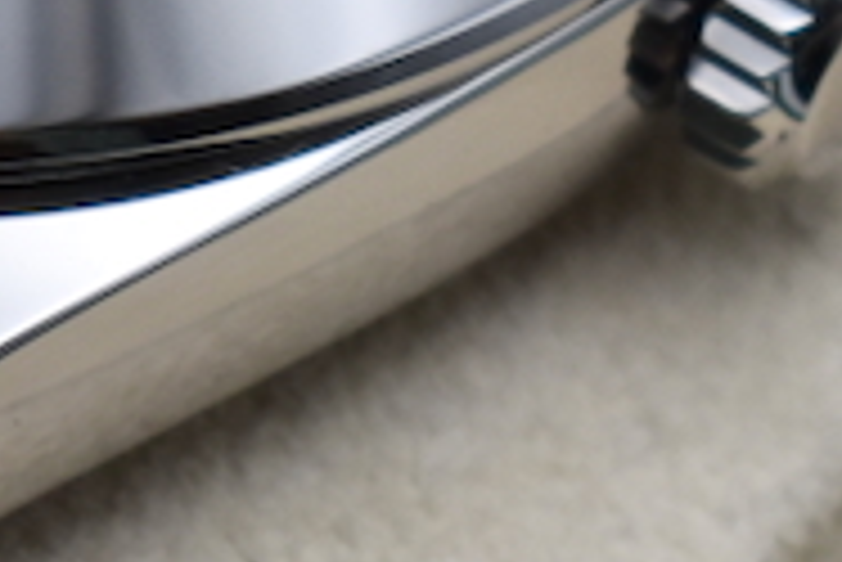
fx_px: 12499
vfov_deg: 2.6
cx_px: -221
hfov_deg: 3.8
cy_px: 558
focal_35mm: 534
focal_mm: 52
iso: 400
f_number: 8
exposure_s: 1/125
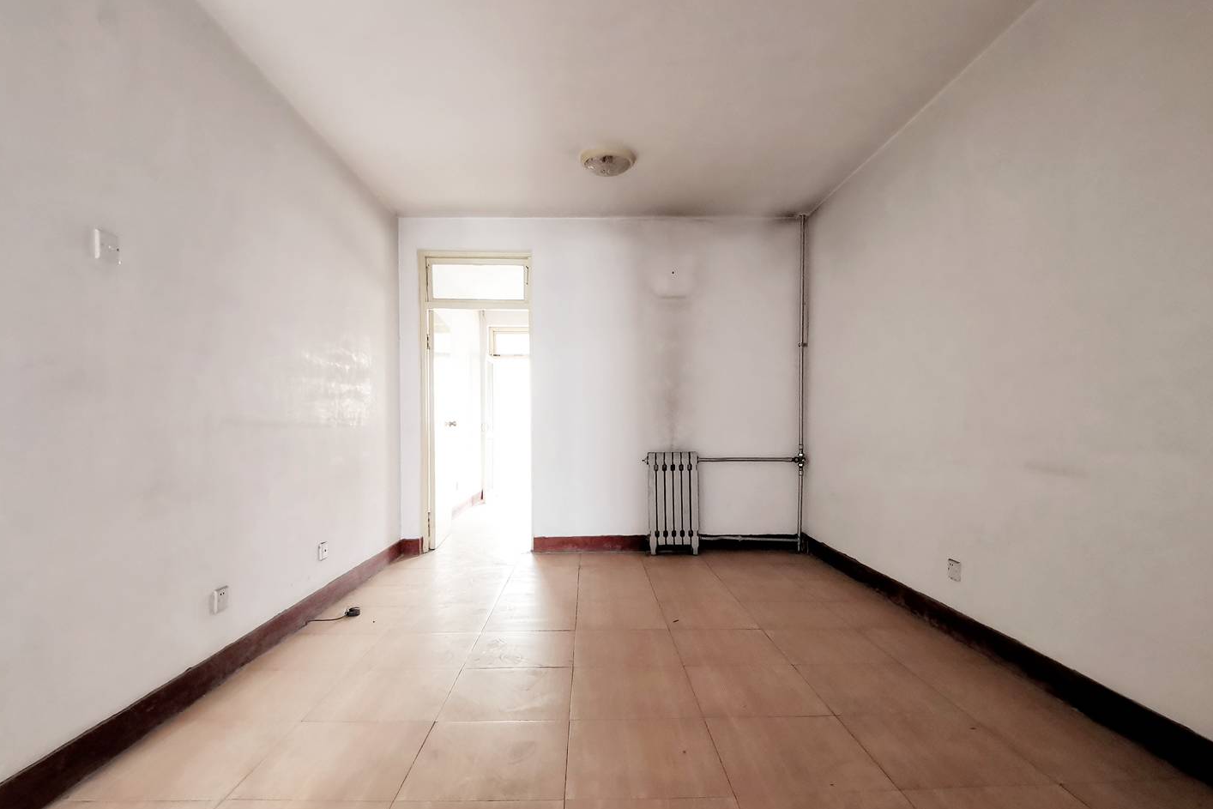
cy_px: 434
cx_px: 610
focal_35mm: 18
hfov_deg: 90.0
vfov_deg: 67.3
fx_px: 607
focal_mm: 2.26
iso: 400
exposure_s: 1/33.3
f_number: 2.2
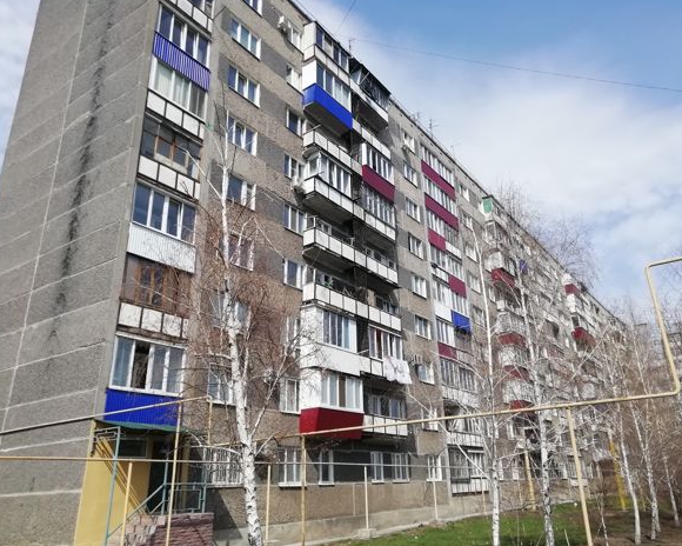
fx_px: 565
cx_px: 369
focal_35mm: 28
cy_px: 268
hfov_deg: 62.1
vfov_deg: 51.5
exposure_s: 1/1346
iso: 50
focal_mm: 3.21
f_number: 2.2
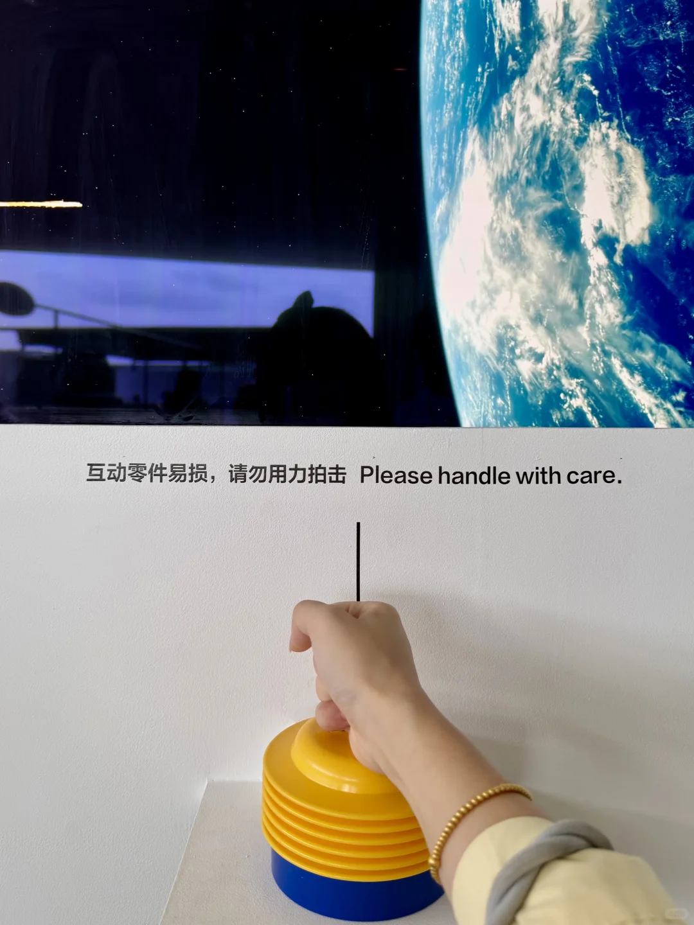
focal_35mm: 24
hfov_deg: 56.8
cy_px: 462
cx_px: 347
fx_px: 642
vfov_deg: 71.6
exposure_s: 1/112
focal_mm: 6.76
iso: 100
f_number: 1.78
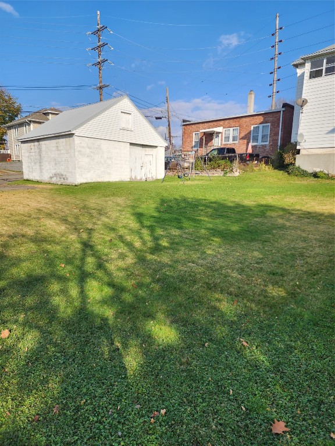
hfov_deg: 58.9
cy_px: 223
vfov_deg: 73.9
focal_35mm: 23
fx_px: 297
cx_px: 168
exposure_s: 1/965
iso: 12
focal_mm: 6.4
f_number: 1.8
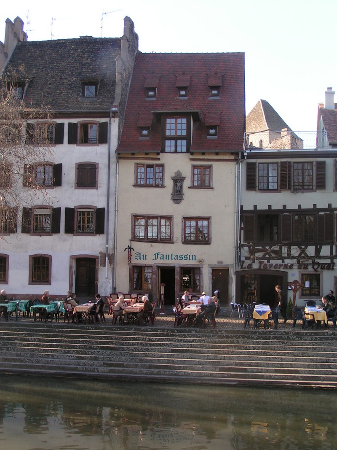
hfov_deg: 33.6
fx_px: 558
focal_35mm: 43
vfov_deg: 43.9
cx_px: 168
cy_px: 225
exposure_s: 1/100
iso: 50
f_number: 4.5
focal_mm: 6.6
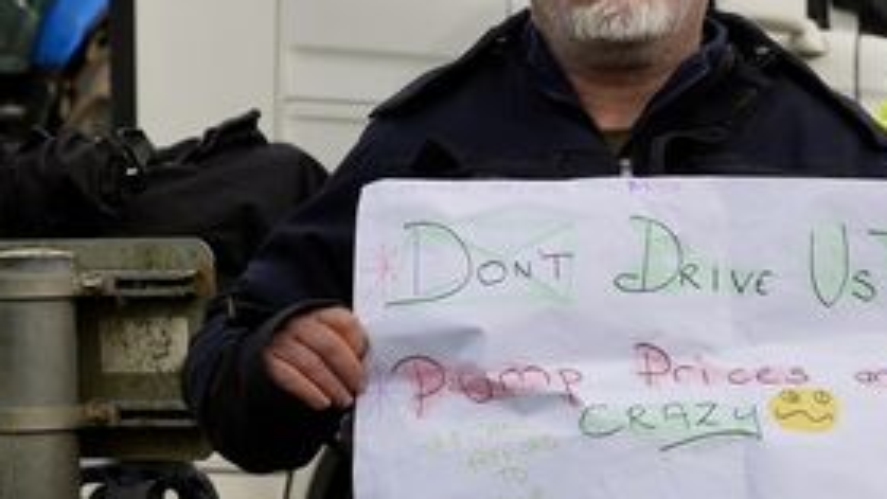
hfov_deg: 10.9
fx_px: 4657
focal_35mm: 198
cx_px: 629
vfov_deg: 6.1
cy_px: 227
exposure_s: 1/800
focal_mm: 44.3
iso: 125
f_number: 5
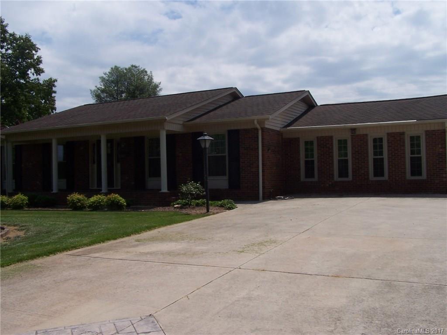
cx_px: 224
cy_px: 168
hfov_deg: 49.0
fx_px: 491
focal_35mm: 38
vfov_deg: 37.7
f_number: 5.6
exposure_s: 1/1000
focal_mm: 6.3
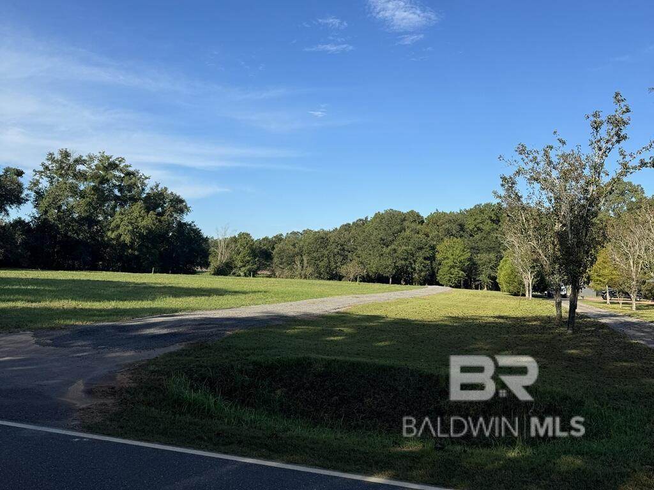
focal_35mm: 24
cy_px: 245
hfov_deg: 71.6
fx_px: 453
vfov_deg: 56.8
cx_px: 327
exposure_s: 1/4310
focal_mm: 6.76
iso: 80
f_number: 1.78
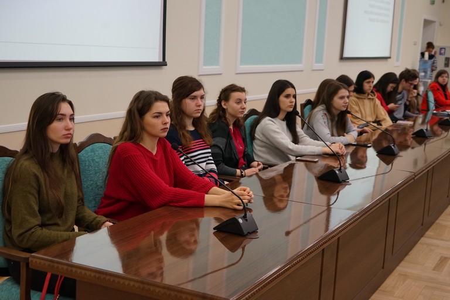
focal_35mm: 52
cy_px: 150
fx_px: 650
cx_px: 225
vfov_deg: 26.0
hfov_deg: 38.2
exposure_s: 1/160
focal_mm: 52
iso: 1600
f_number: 4.5
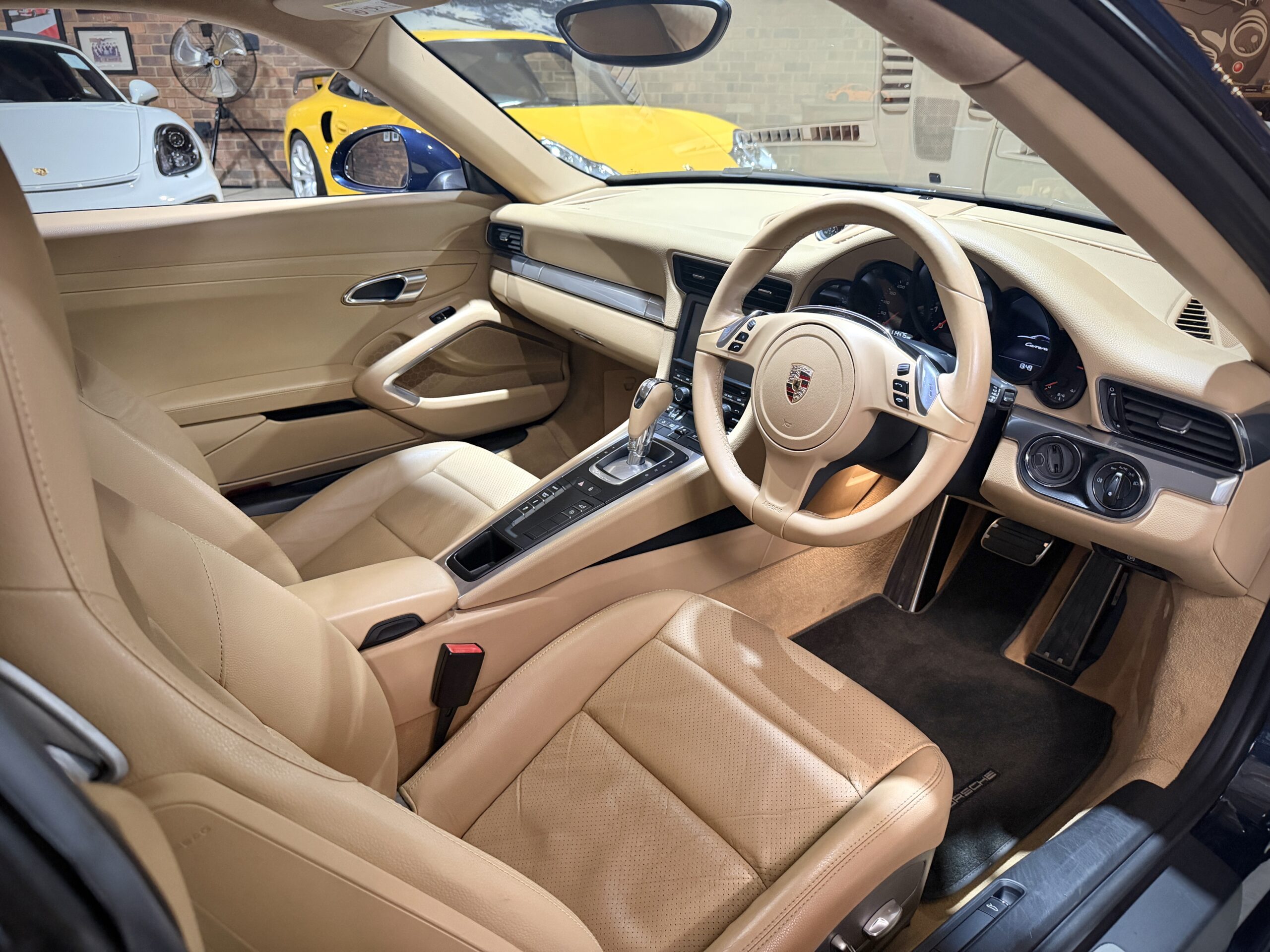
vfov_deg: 56.8
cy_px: 476
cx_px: 635
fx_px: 881
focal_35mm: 24
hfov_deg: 71.6
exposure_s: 1/50
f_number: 1.78
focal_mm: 6.76
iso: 640
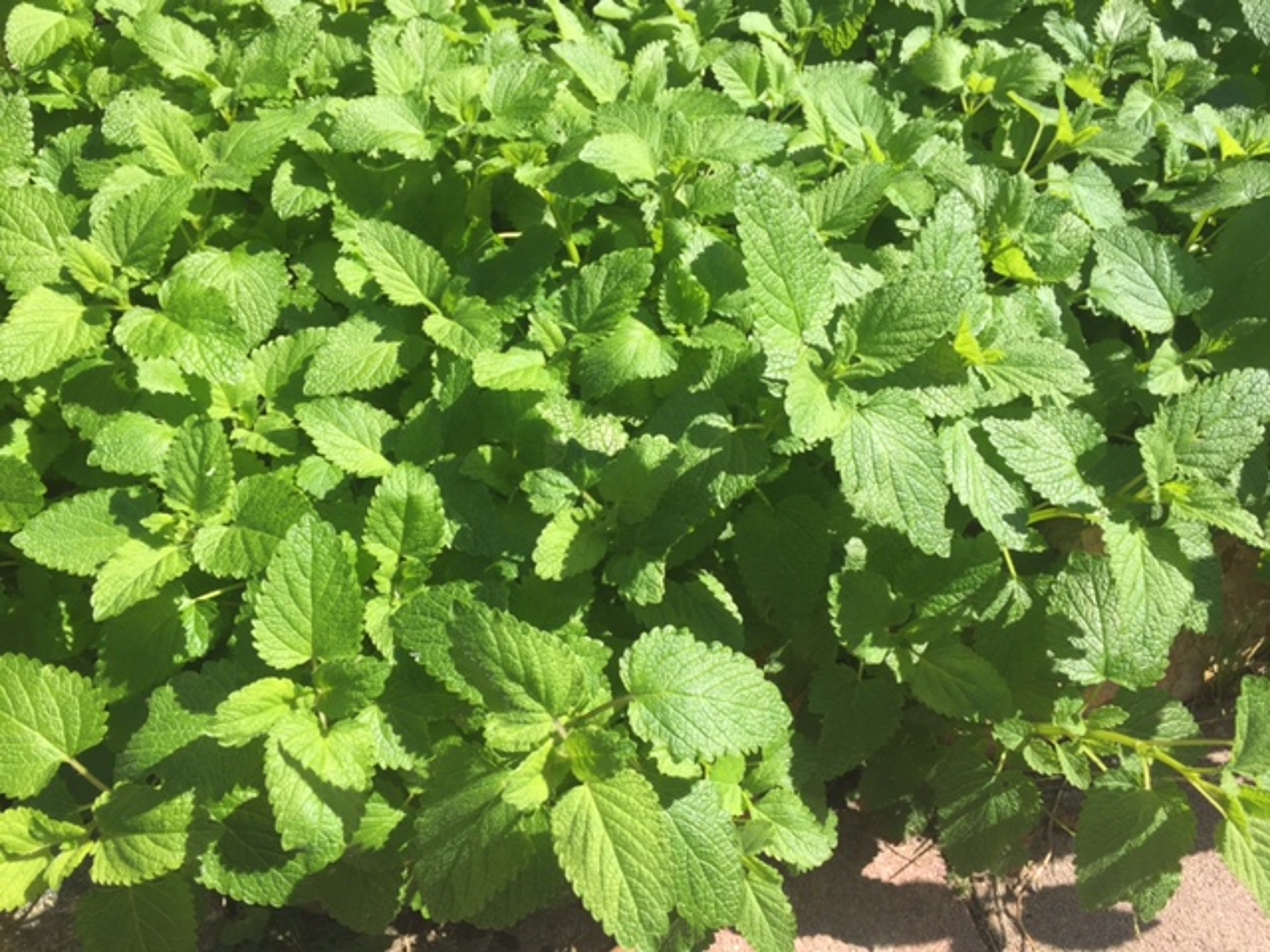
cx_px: 635
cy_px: 476
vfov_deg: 48.2
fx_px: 1064
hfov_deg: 61.7
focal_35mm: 29
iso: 32
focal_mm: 4.15
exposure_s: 1/964
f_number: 2.2
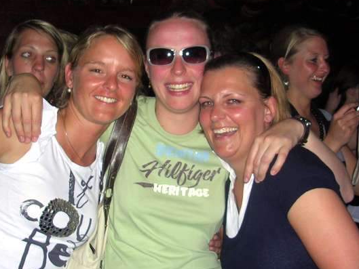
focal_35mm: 46
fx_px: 477
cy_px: 142
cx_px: 160
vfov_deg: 31.5
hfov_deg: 41.2
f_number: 2.8
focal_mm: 5.8
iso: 50
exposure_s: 1/60.1
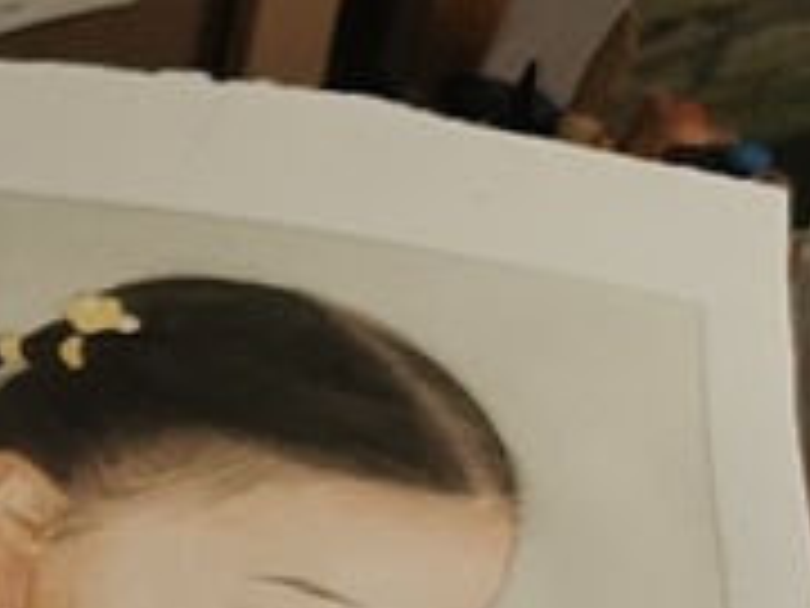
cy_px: 1437
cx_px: -1696
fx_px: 4493
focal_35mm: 192
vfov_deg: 7.3
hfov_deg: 8.5
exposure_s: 1/199
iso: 50
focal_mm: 5.56
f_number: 1.6
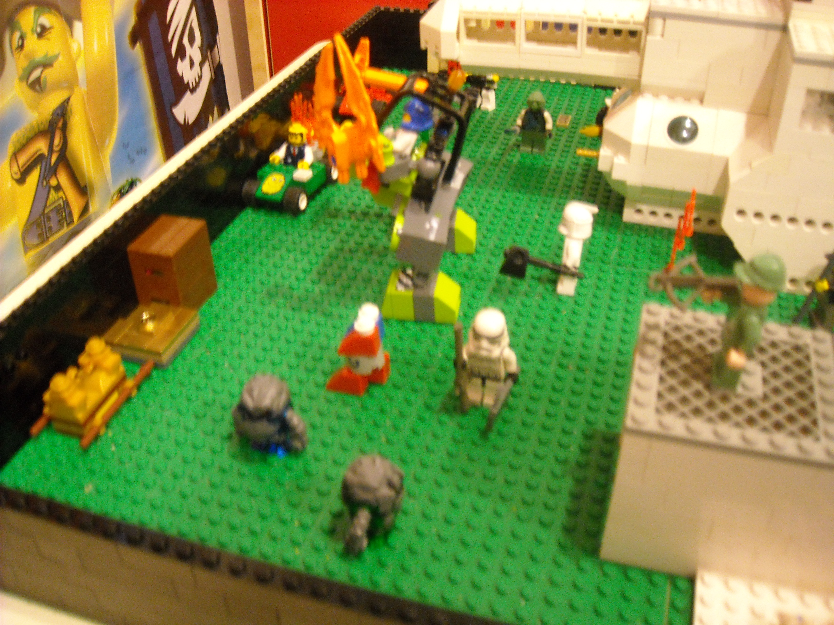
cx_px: 417
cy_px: 312
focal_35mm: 35
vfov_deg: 40.7
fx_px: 843
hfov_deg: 52.6
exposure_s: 1/8
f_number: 2.8
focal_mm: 5.7
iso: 400
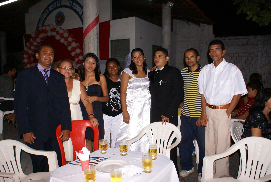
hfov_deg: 61.9
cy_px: 91
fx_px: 226
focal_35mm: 30
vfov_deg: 43.7
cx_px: 136
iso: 400
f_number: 5.6
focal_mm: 20
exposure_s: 1/60
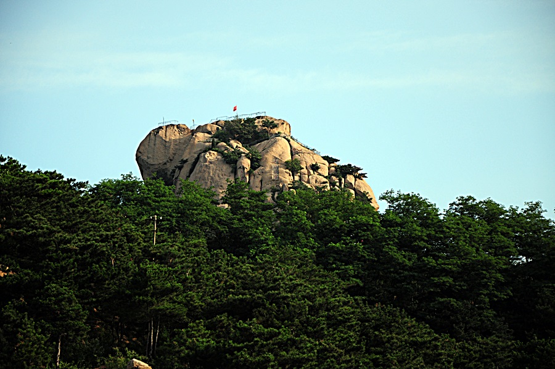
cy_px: 184
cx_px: 278
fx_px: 2425
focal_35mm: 158
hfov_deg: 13.1
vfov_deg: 8.7
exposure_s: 1/640
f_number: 5.6
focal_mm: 105
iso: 200
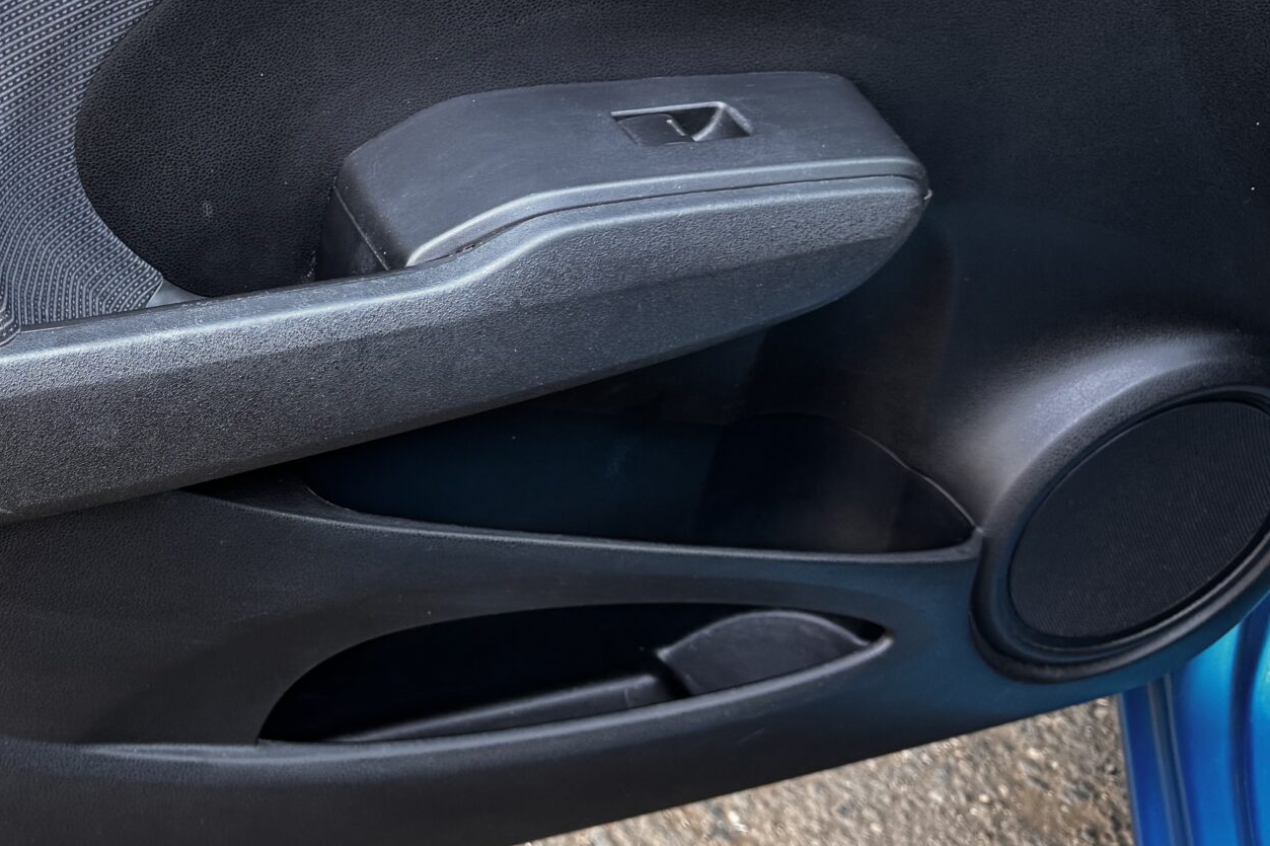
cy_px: 287
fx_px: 1799
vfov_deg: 26.3
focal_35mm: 51
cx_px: 156
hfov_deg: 36.7
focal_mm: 6.76
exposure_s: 1/121
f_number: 1.78
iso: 200
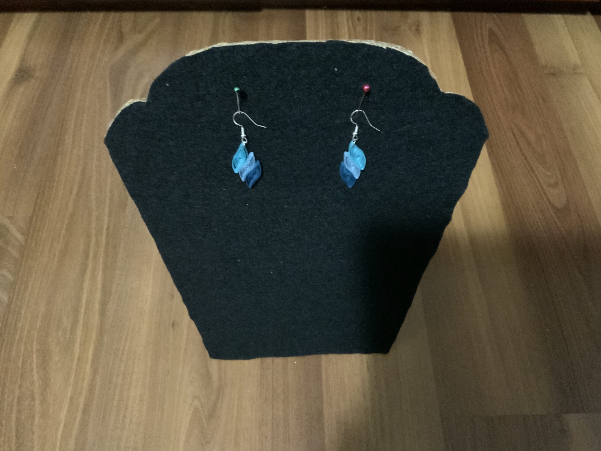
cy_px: 226
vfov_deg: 48.2
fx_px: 503
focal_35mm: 29
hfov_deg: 61.7
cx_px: 300
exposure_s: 1/17
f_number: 1.8
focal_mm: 3
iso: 640
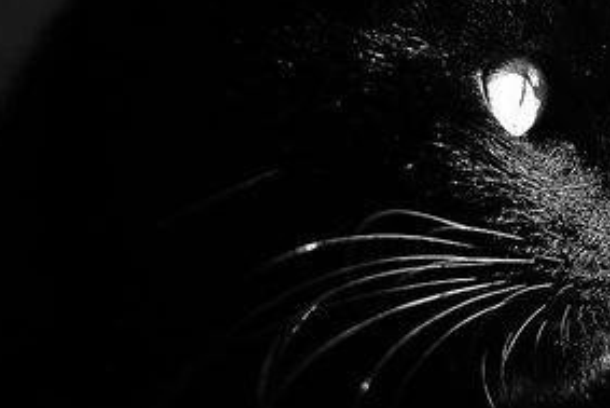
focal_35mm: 159
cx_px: 528
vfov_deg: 8.6
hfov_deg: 12.8
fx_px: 2695
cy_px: 96
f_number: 2.8
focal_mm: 50
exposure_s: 1/640
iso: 200
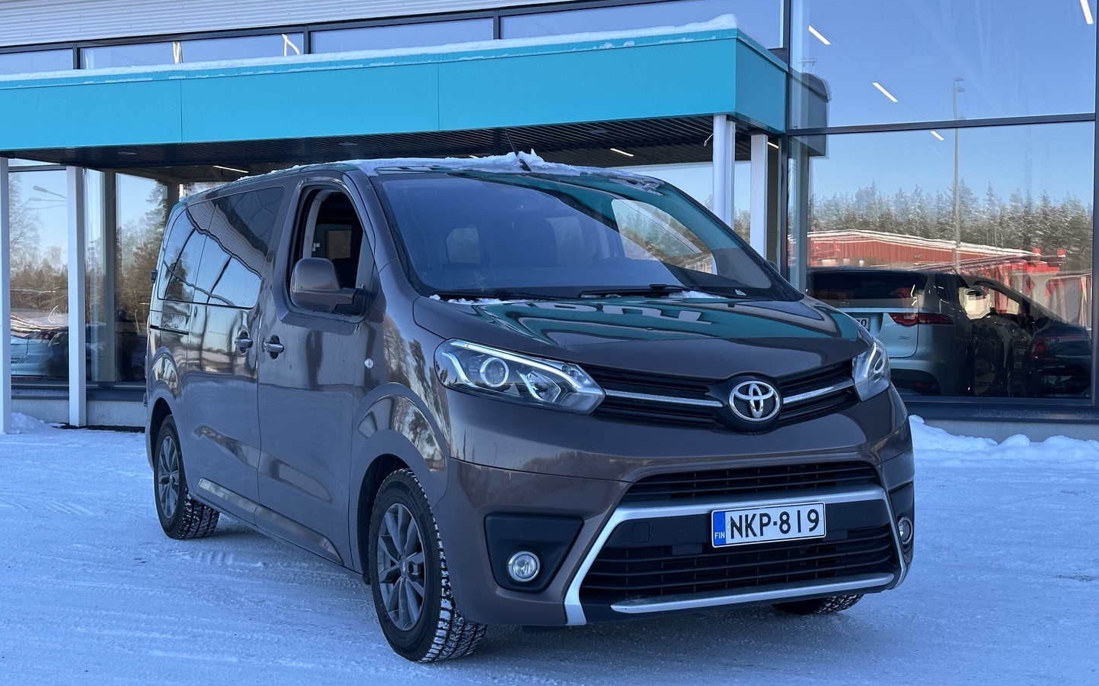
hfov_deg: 39.6
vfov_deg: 25.3
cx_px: 549
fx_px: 1527
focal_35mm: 51
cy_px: 371
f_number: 1.78
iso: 64
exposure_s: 1/564
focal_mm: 6.86
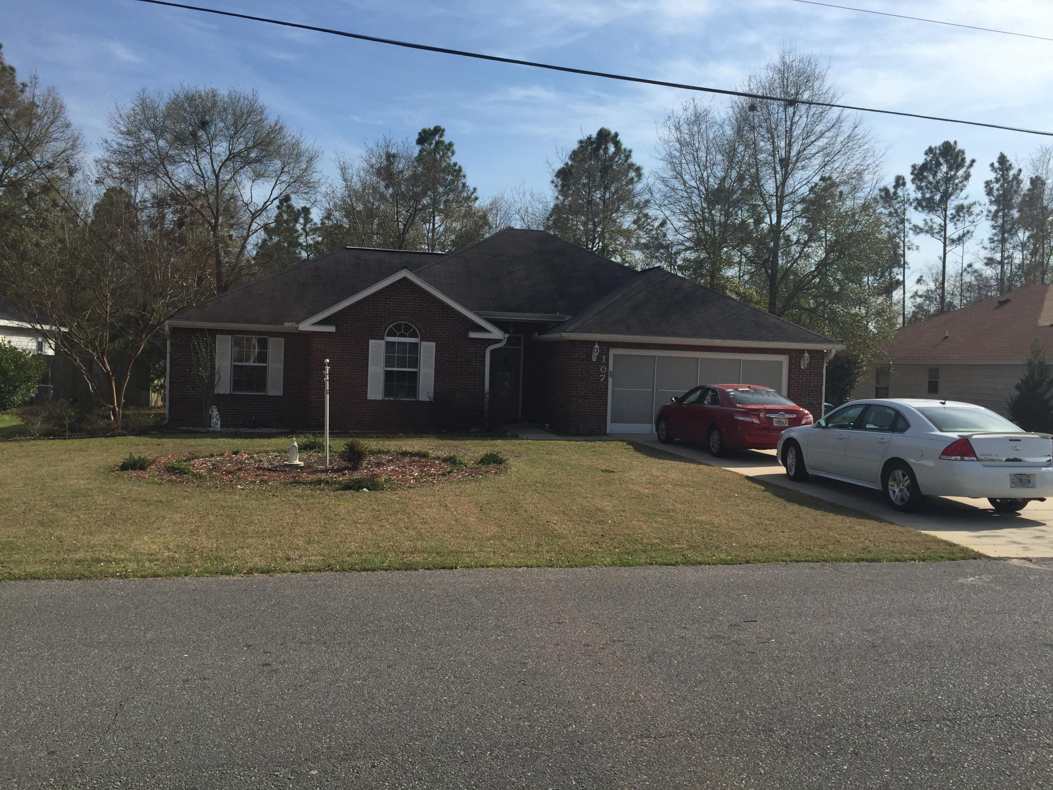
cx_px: 526
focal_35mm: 29
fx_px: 882
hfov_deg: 61.7
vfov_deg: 48.2
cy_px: 395
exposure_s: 1/2825
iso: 32
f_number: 2.2
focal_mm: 4.15
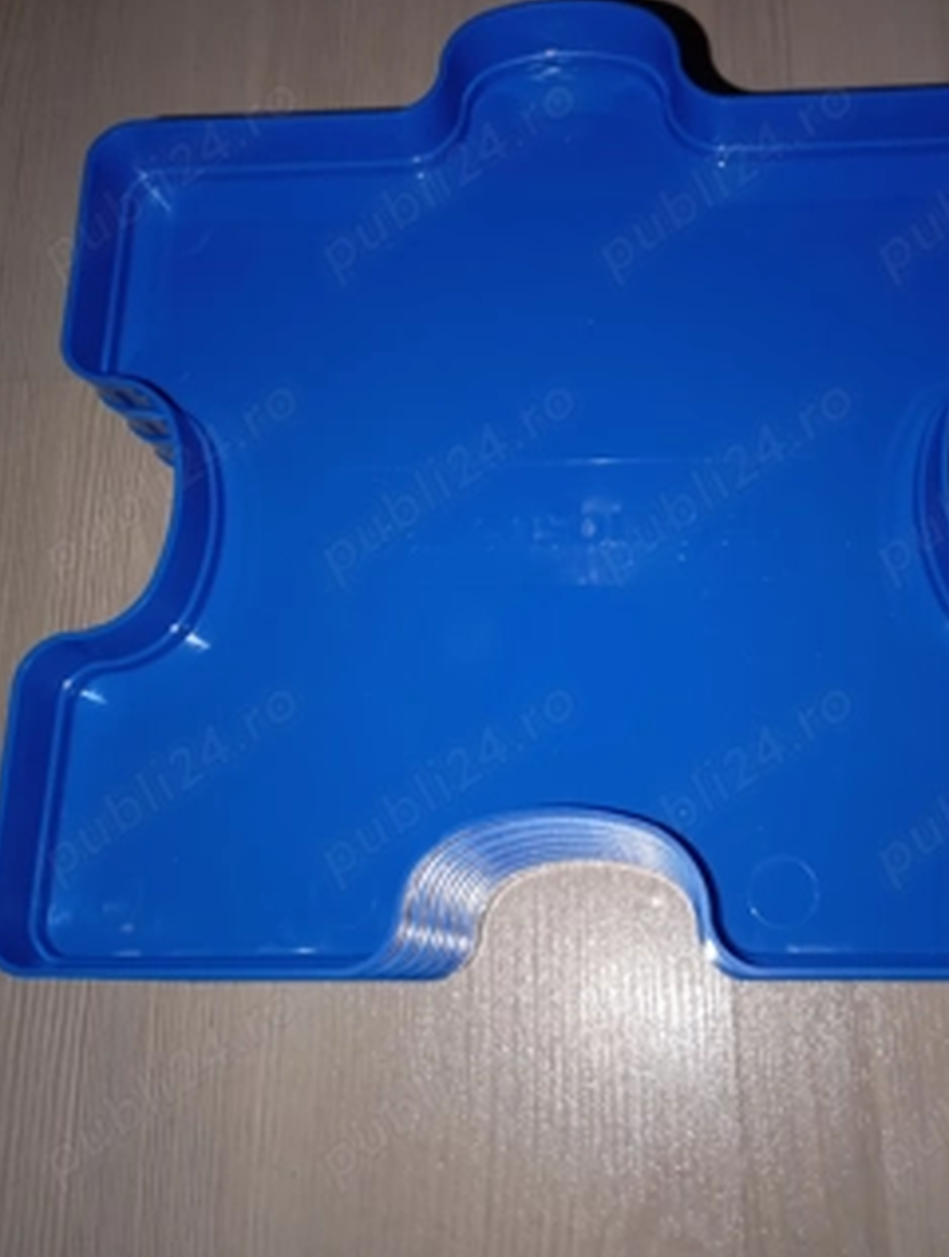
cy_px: 542
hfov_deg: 40.6
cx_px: 585
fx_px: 1274
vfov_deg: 52.4
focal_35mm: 35
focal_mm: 4.27
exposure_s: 1/25
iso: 131
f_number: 1.8
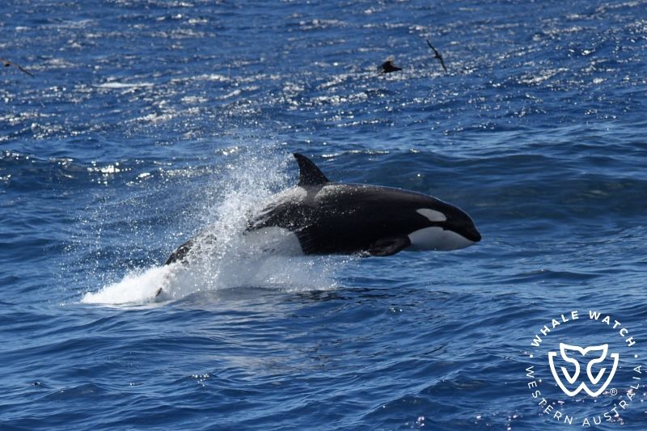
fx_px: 2695
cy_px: 216
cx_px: 324
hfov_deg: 13.7
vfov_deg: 9.1
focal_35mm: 150
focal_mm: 150
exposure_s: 1/8000
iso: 640
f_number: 5
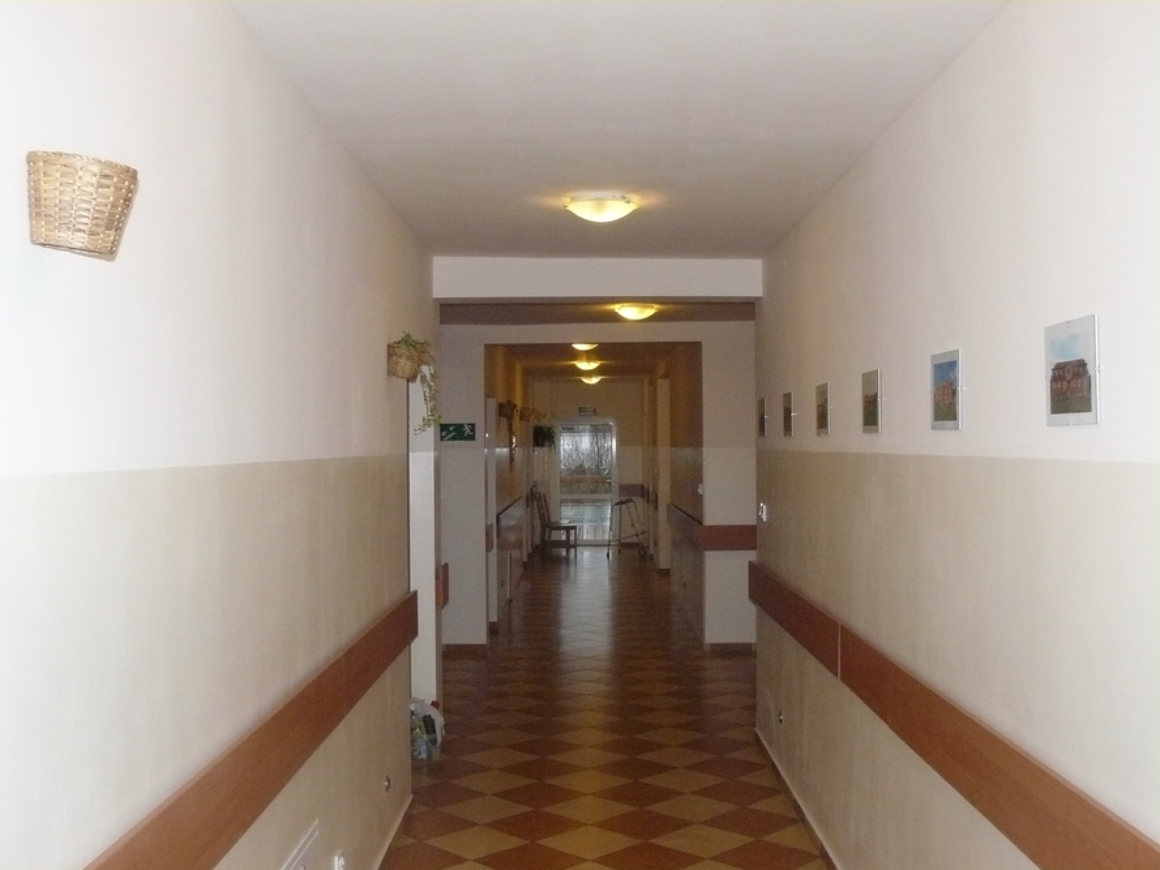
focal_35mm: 36
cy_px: 435
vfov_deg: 39.7
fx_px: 1207
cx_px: 580
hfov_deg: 51.3
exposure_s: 1/60
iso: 400
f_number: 4.5
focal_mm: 6
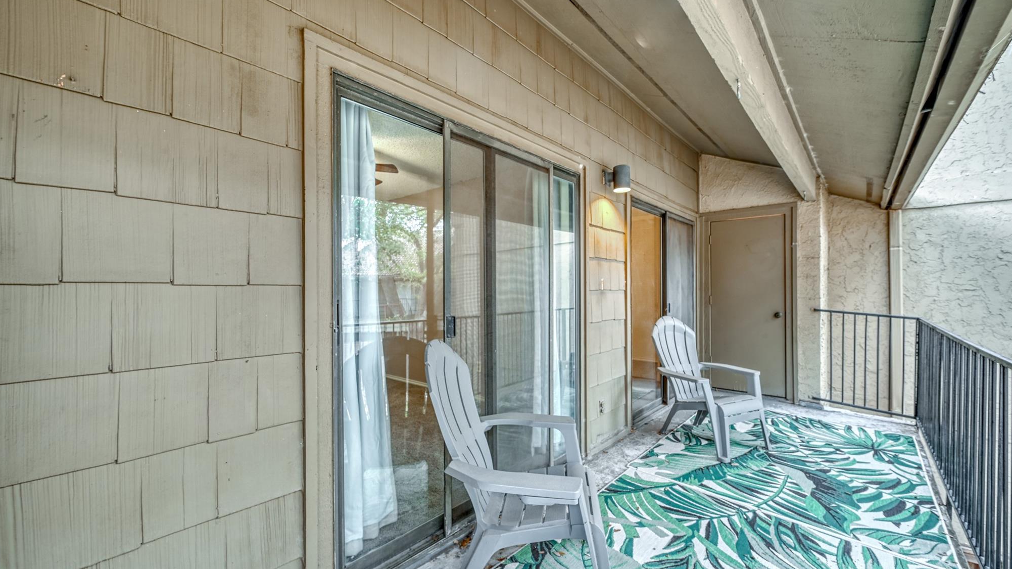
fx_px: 402
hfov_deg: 103.0
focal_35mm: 15
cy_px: 293
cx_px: 510
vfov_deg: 70.5
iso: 160
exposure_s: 1/10
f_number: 8
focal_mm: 14
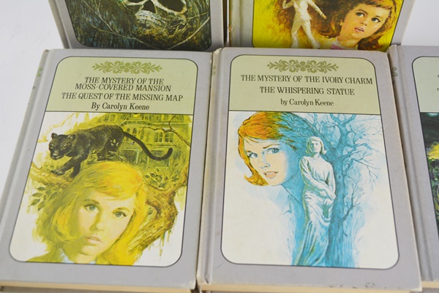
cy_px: 146
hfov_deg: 38.9
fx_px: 622
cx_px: 220
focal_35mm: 51
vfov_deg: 26.5
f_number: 5.6
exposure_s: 1/125
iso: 220
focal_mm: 34
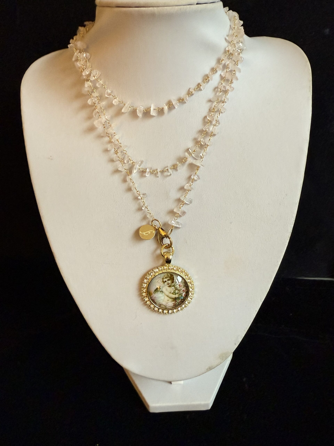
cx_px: 167
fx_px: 309
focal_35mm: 24
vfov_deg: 71.6
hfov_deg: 56.8
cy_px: 223
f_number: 2.2
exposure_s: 1/60
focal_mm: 2.22
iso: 400
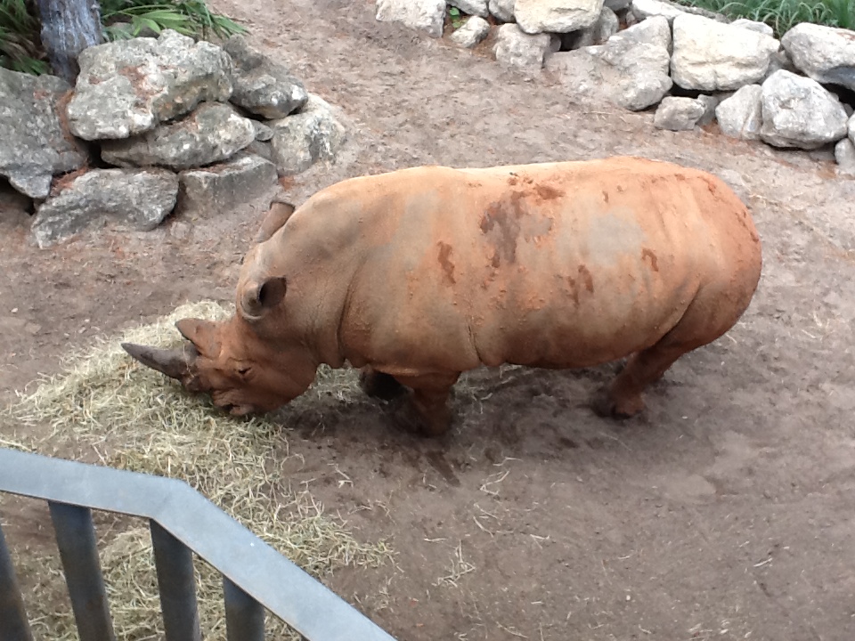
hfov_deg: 56.8
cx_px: 428
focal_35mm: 32
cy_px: 320
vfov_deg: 44.2
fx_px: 790
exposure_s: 1/188
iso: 64
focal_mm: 2.03
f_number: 2.4
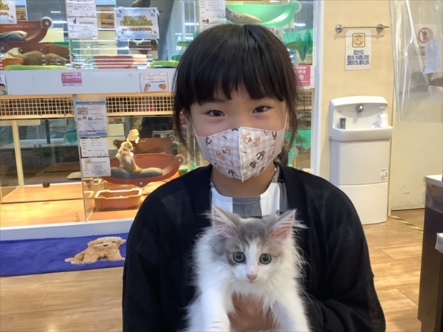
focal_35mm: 31
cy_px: 166
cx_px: 222
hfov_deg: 58.4
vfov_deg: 45.4
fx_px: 397
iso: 125
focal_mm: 3.3
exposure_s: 1/60
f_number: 2.4
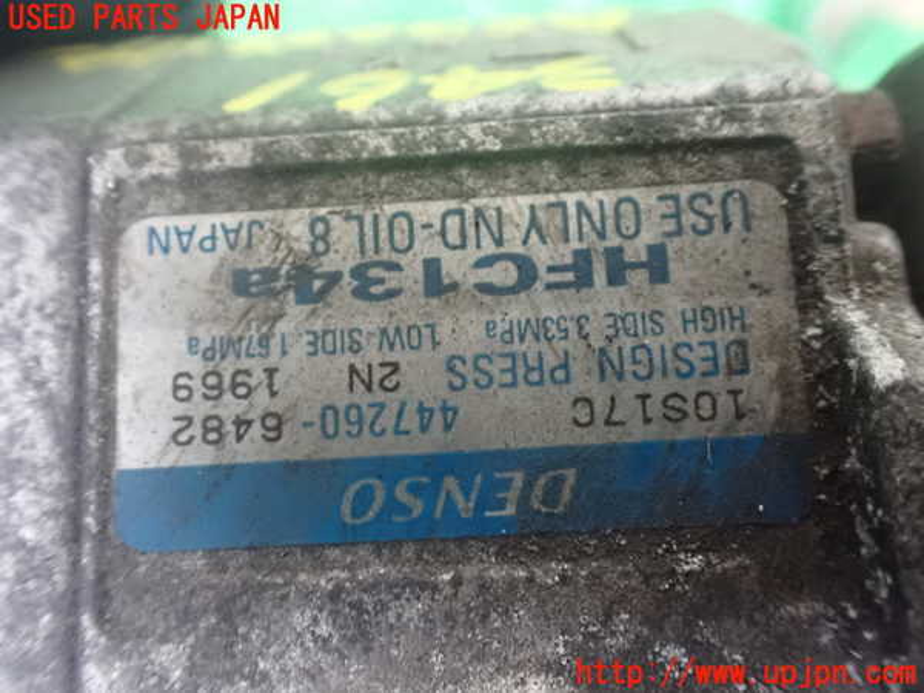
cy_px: 346
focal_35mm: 30
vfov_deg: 46.8
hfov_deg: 60.0
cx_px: 462
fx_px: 801
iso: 1600
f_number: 2.3
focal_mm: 5.4
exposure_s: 1/15
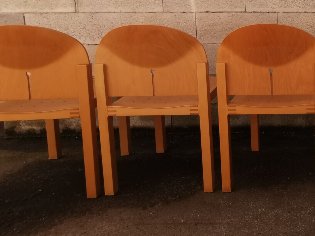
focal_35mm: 46
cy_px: 15
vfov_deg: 29.9
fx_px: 419
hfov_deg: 33.5
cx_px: 379
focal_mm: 2.26
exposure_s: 1/386
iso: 50
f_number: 2.2
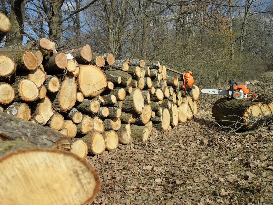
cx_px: 136
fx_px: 276
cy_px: 102
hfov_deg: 52.6
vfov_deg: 40.7
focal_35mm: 35
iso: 100
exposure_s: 1/125
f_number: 8.9
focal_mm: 6.2
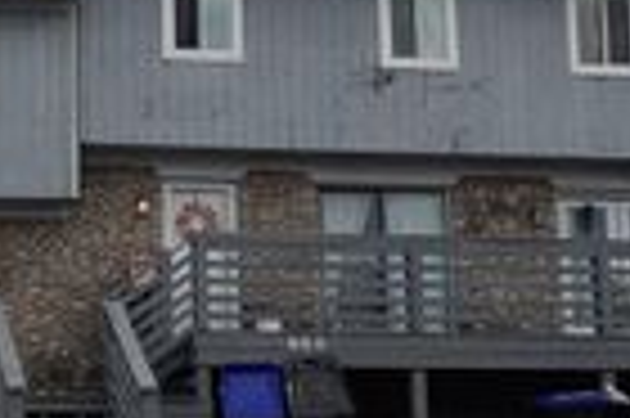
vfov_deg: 15.3
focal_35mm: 89
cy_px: 272
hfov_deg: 22.1
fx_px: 1556
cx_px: 4
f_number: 3.2
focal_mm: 4.3
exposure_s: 1/622
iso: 100
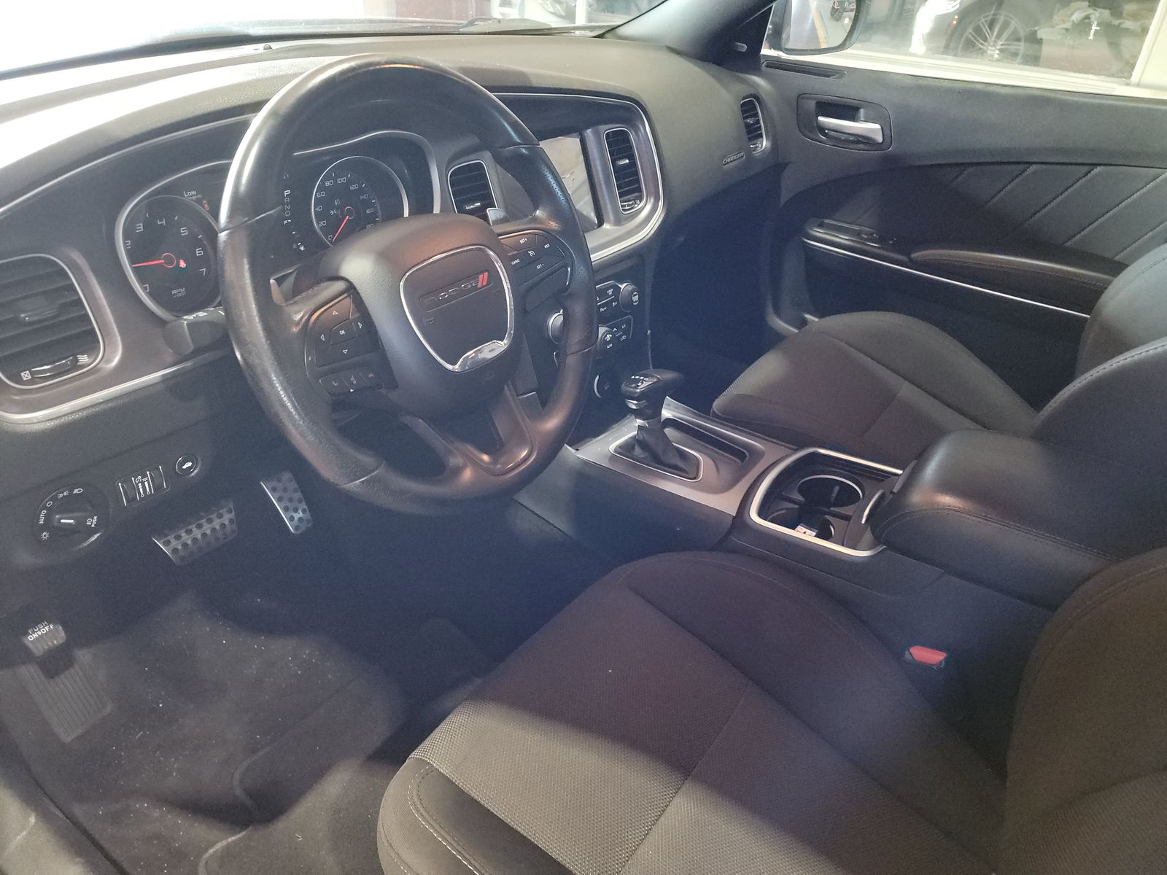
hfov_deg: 71.6
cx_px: 584
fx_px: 809
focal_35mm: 24
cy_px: 438
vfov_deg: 56.8
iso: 1917
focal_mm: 6.7
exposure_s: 1/59
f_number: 1.8
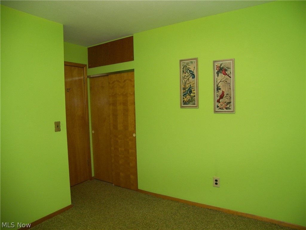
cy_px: 115
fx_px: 212
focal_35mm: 24
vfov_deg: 56.8
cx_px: 153
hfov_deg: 71.6
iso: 100
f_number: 2.8
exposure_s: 1/30
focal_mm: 5
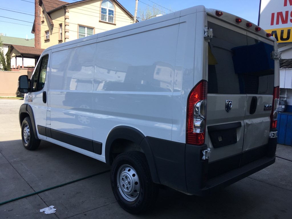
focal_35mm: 29
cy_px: 110
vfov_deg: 48.2
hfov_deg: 61.7
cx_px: 146
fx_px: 245
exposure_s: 1/596
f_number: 2.2
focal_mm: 4.15
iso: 25
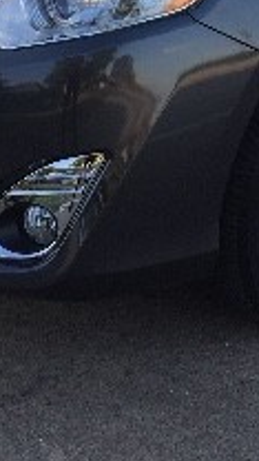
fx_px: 1184
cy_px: -16
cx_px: 226
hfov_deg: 12.4
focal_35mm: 97
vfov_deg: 21.1
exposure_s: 1/380
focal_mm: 4.15
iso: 32
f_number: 2.2
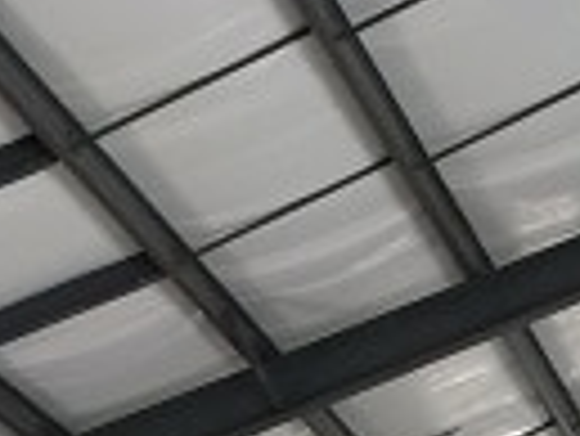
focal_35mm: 163
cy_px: 1032
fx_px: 2734
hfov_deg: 11.8
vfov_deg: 8.4
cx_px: 728
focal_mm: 4.12
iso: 40
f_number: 2.2
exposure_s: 1/30
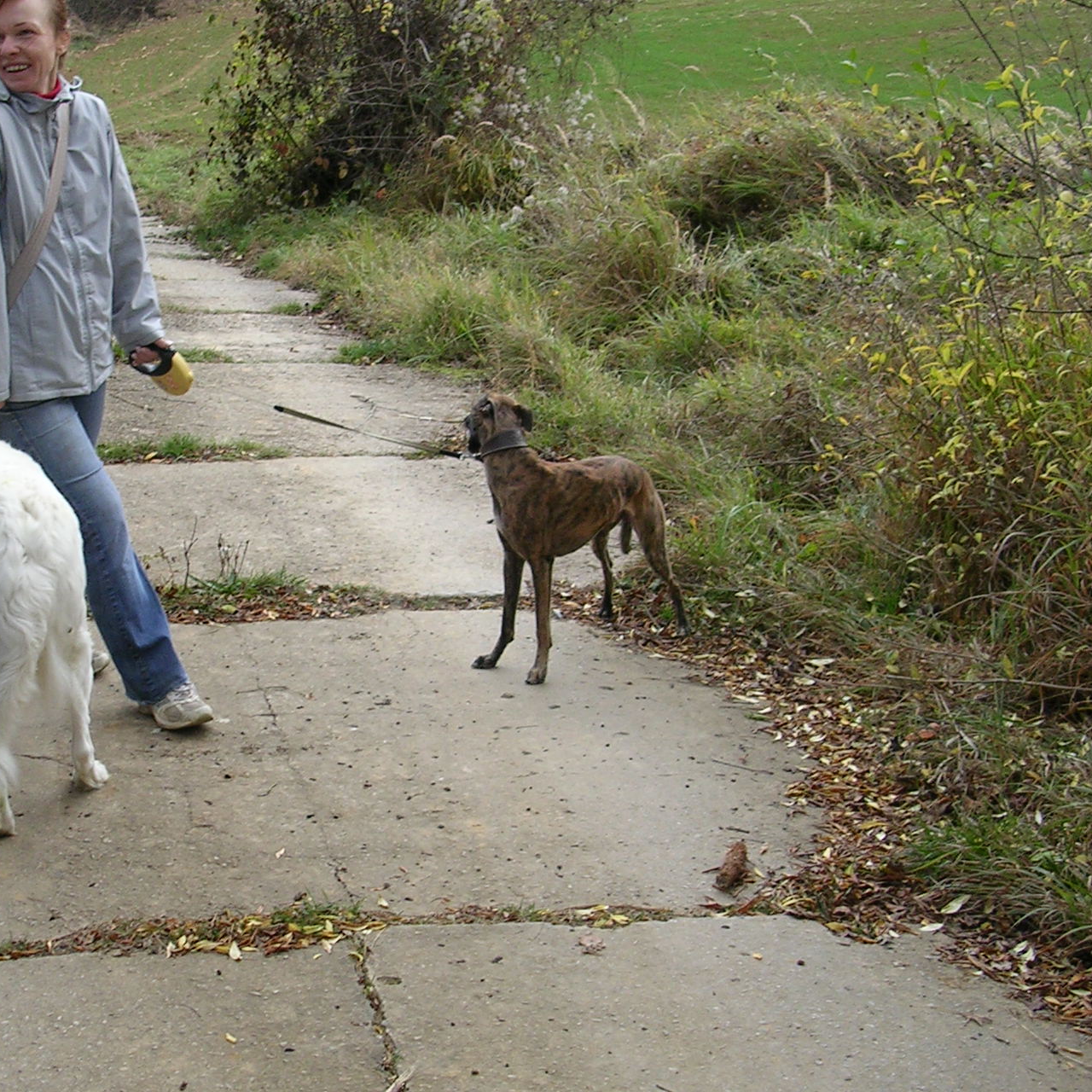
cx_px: 329
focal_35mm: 58
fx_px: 2070
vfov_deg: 29.6
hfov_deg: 29.3
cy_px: 539
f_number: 2.9
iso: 50
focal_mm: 6.2
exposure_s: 1/130
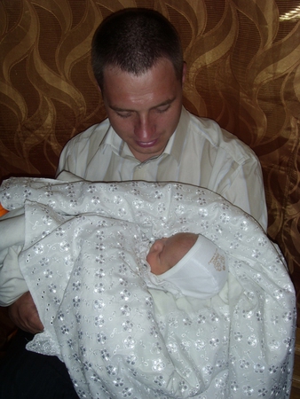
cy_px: 200
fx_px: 358
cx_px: 150
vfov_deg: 58.3
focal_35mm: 31
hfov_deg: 45.5
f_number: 6.3
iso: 50
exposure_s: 1/30
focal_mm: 6.3
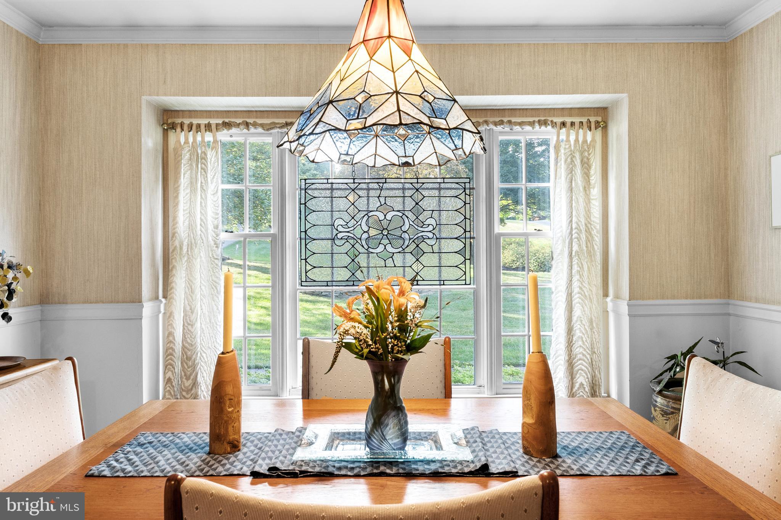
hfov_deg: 73.7
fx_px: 521
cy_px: 260
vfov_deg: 53.1
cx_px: 390
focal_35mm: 24
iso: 250
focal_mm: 16
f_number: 9
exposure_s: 1/1.67
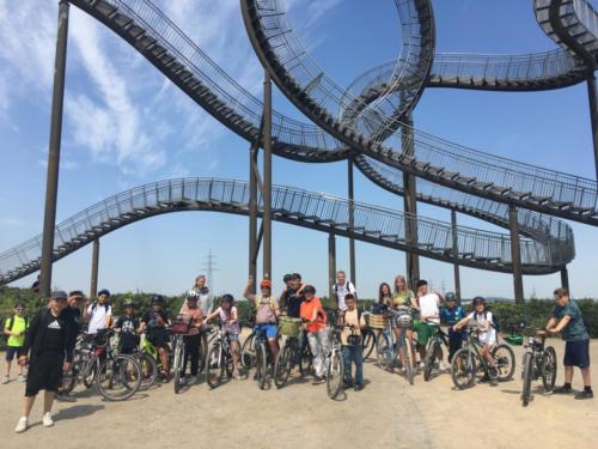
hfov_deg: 61.7
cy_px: 224
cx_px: 299
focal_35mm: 29
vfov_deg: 48.2
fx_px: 501
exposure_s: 1/1603
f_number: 2.2
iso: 25
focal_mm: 4.15
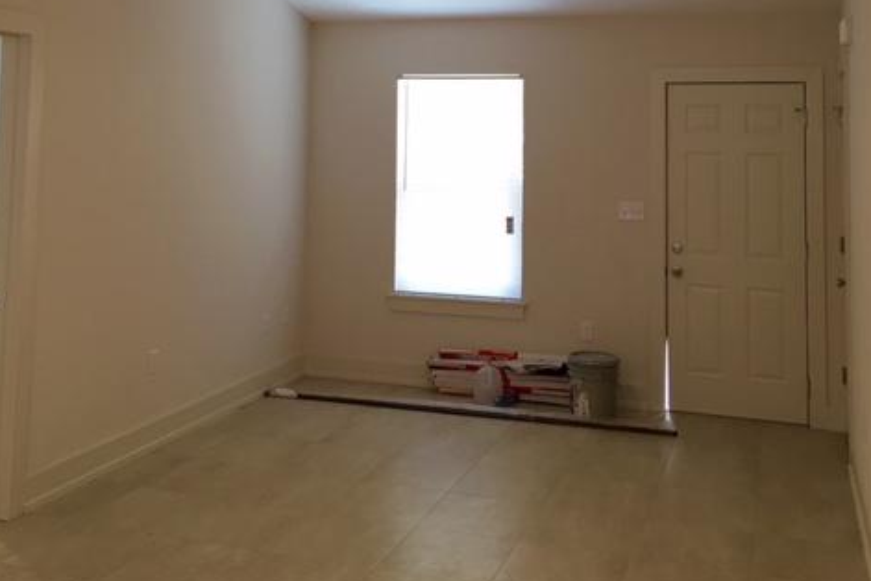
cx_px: 436
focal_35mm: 41
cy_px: 89
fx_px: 992
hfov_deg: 47.4
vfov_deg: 31.5
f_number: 2.2
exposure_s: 1/15
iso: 32
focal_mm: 4.15
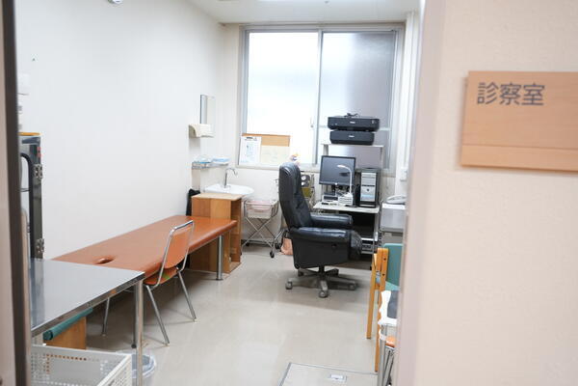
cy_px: 193
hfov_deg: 65.5
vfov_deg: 46.4
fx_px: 450
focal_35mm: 28
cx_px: 289
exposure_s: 1/40
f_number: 6.3
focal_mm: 28
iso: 1600
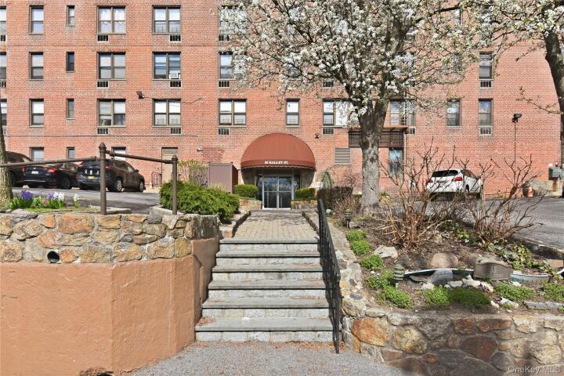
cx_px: 282
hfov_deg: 81.2
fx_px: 329
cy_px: 188
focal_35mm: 21
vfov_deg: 59.5
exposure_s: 1/500
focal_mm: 14
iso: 180
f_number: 8
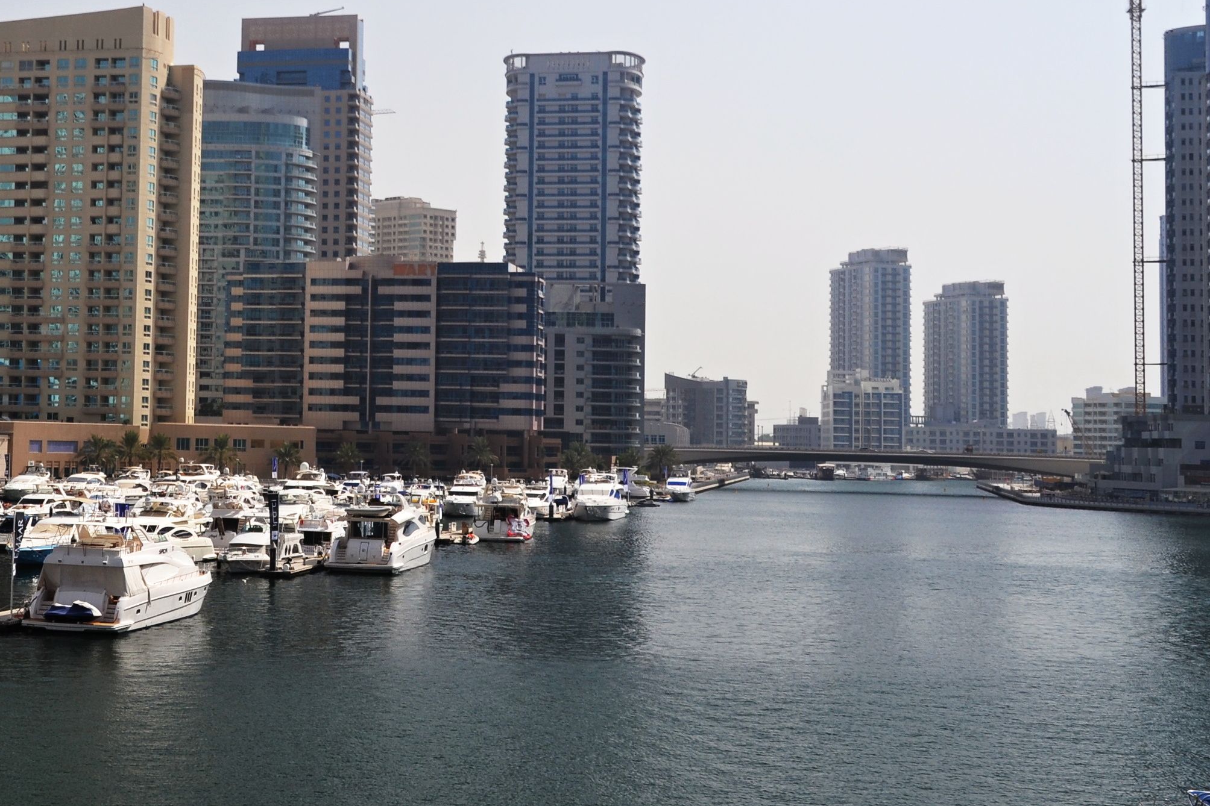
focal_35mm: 62
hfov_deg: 31.4
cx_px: 207
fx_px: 2084
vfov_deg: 21.8
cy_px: 273
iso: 200
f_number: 8
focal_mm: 24
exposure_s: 1/250
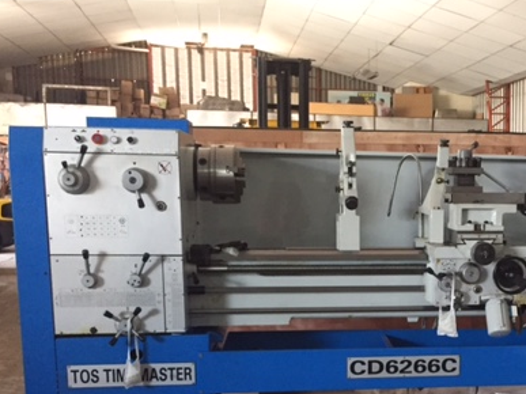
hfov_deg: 38.5
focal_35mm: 48
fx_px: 729
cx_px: 401
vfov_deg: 29.6
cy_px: 308
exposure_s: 1/25
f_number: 2.2
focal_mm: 4.15
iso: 250
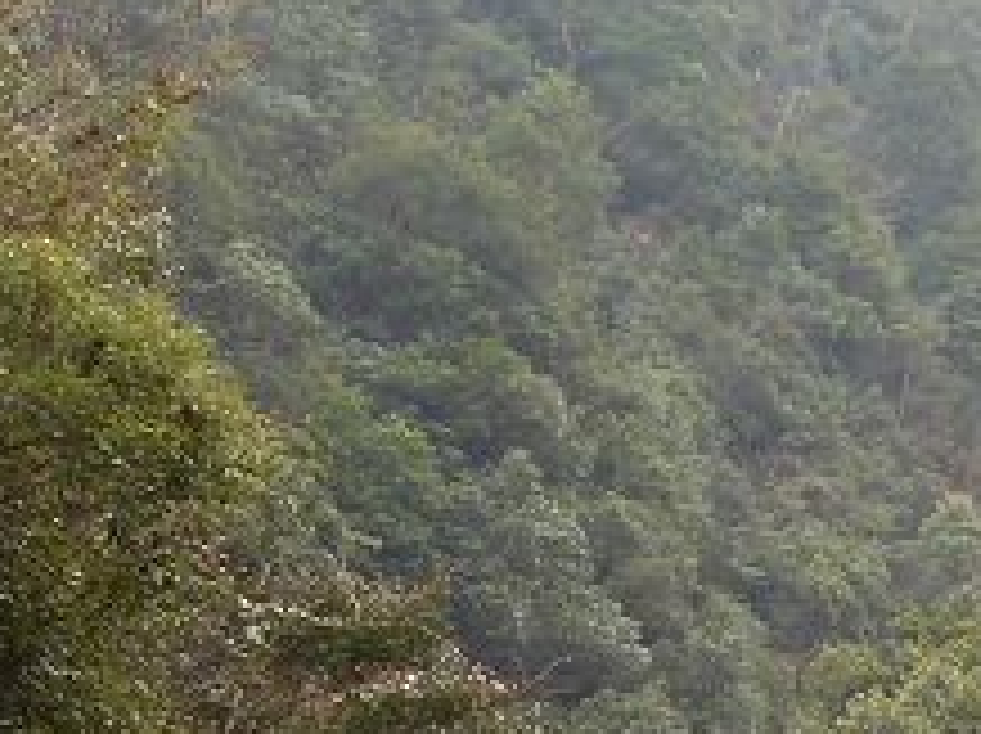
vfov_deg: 10.5
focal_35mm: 136
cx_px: 1638
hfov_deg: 13.4
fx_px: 3850
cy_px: 1112
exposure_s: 1/90
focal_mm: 6.3
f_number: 2.8
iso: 80
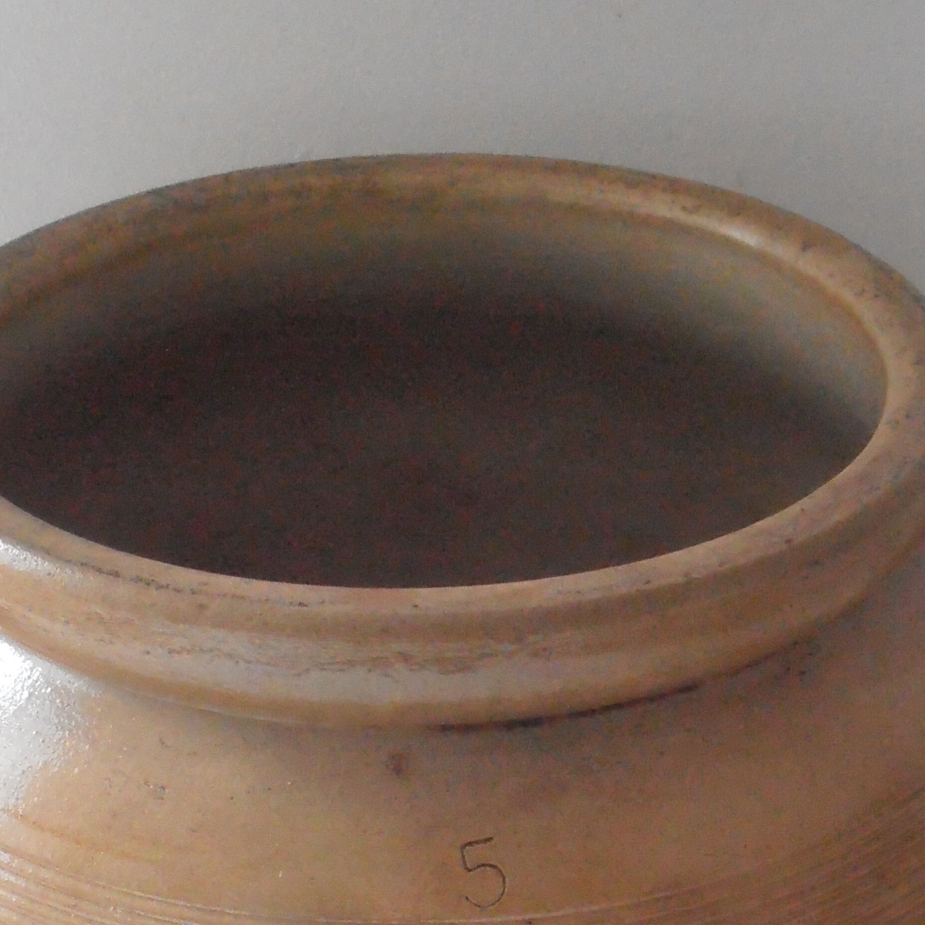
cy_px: 930
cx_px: 447
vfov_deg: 12.2
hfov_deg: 12.4
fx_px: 4263
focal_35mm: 141
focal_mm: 12.29
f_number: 4.8
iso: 800
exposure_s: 1/200
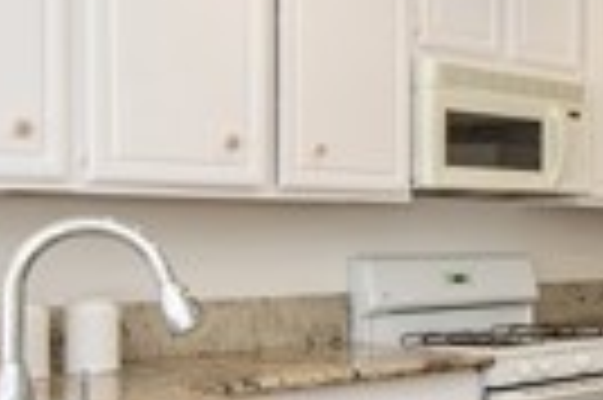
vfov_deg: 20.2
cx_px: 706
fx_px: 1121
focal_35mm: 67
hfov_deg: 26.9
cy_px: 240
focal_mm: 14
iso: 360
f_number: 5.6
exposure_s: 1/125
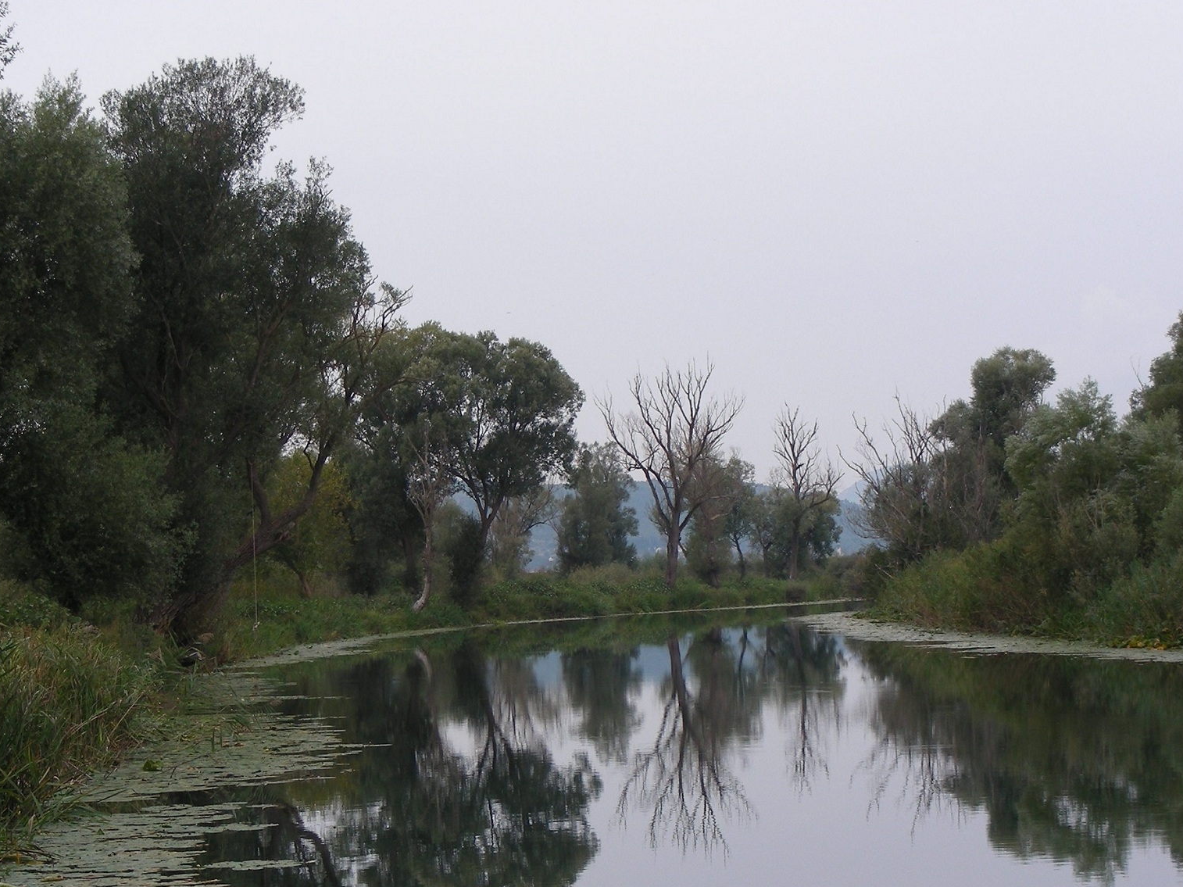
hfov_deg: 19.6
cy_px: 543
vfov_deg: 14.8
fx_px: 3417
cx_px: 540
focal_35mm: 100
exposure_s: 1/202
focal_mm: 13.2
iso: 50
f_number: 4
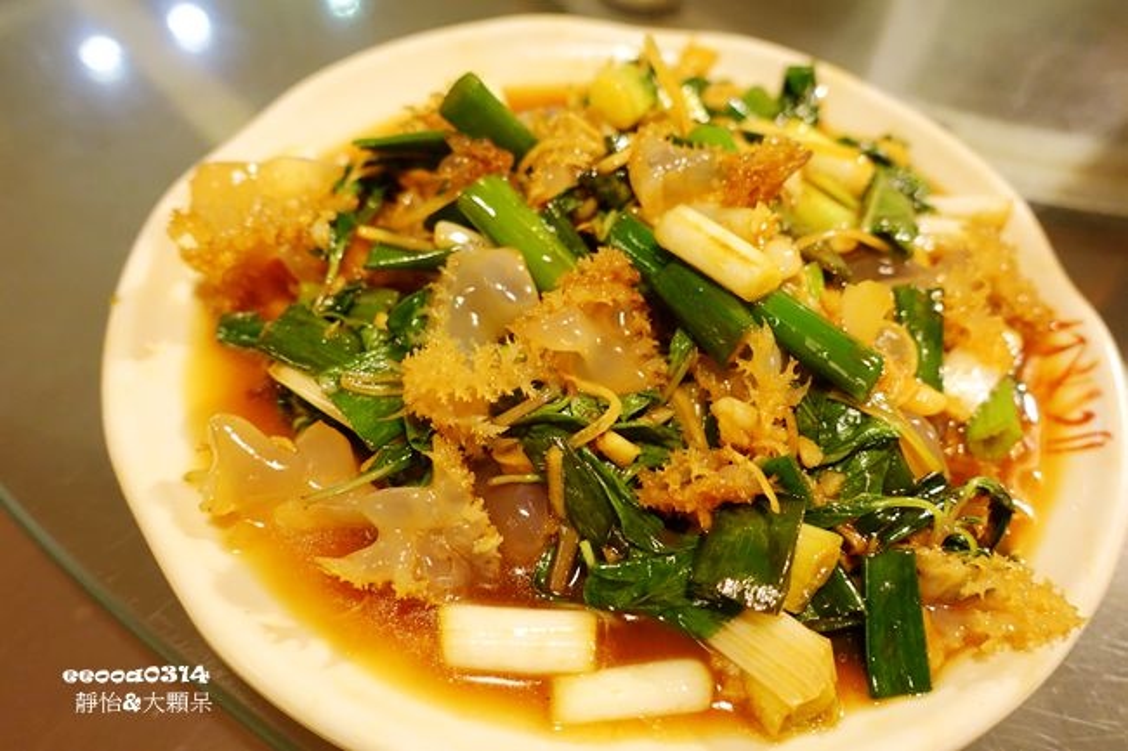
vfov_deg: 42.3
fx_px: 971
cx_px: 564
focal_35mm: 31
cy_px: 376
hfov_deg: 60.3
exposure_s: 1/20
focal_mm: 11.22
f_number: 2.5
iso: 800
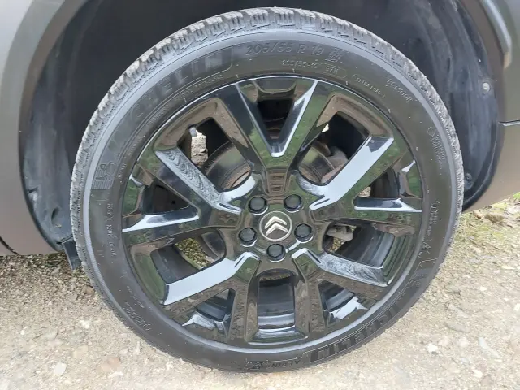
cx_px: 260
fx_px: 451
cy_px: 195
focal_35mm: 30
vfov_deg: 46.8
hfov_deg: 60.0
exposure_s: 1/50
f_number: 1.8
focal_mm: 4.6
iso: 250
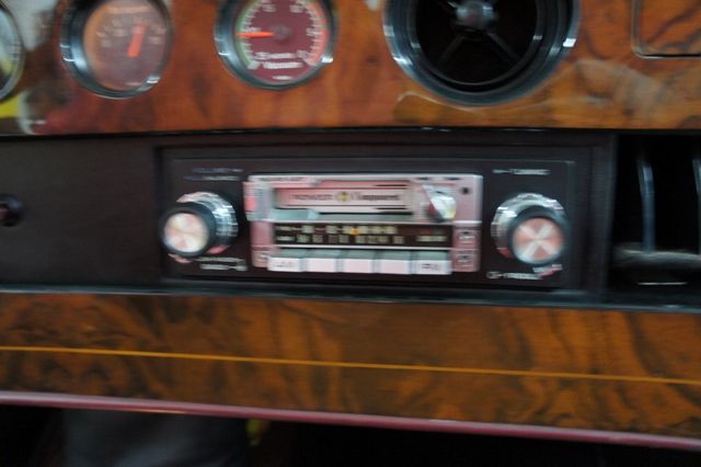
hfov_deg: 67.4
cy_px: 234
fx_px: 525
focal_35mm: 27
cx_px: 350
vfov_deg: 47.9
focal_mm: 18
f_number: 3.5
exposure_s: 1/13
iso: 1600
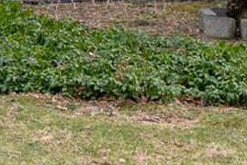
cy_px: -96
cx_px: 102
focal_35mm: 228
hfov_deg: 9.0
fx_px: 1566
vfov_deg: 6.0
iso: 400
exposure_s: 1/500
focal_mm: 20
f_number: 8
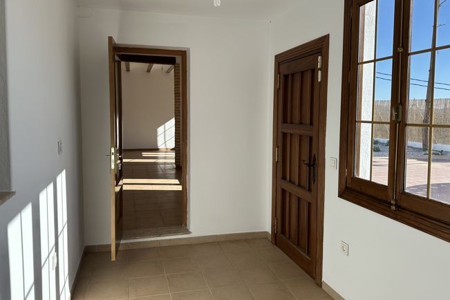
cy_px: 135
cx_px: 210
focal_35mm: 27
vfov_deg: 47.9
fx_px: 337
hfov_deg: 67.3
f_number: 1.78
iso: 80
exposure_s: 1/1916
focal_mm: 6.86
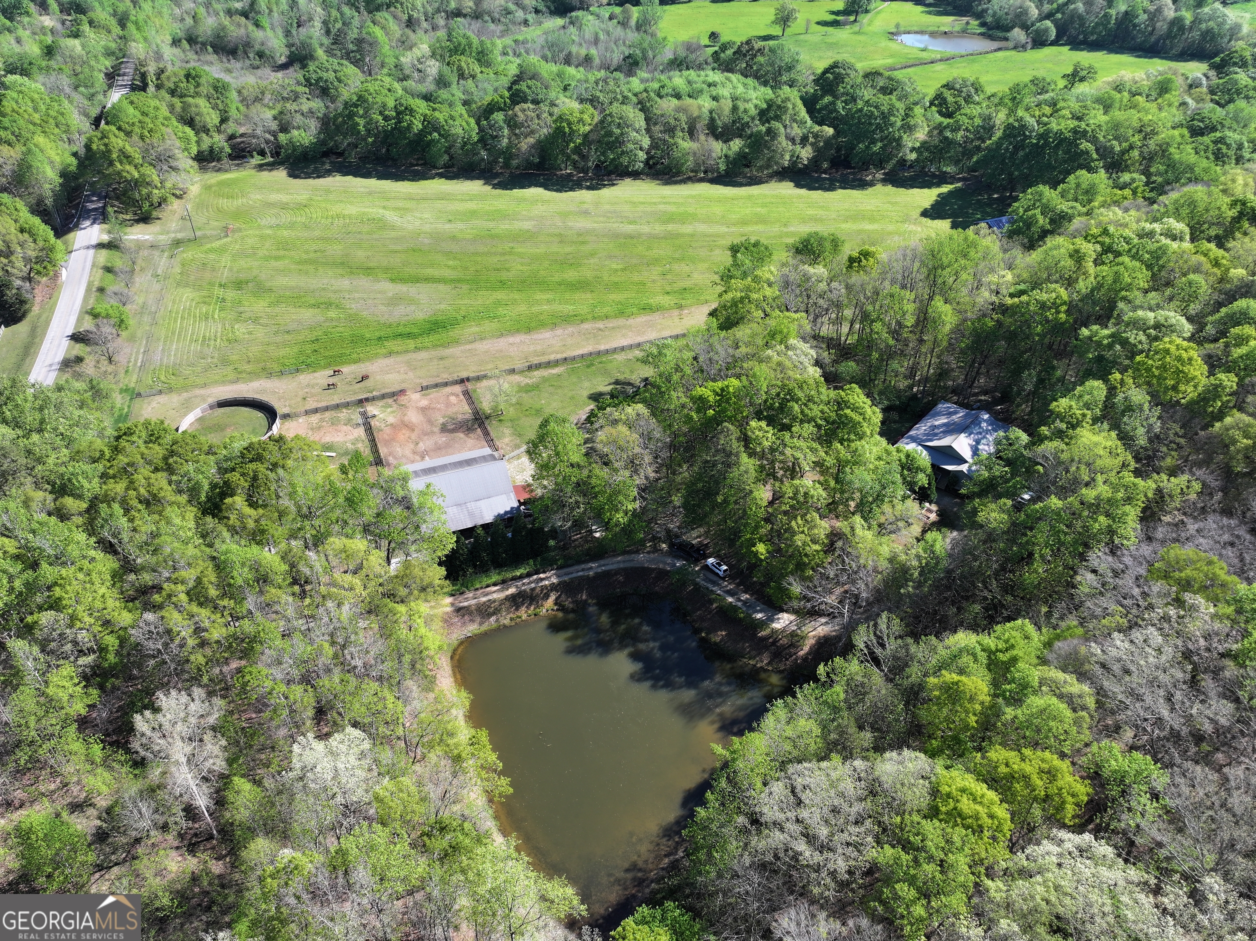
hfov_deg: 71.6
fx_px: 871
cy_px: 470
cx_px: 628
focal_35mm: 24
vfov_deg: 56.8
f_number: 2.8
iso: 100
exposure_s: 1/800
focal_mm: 12.29
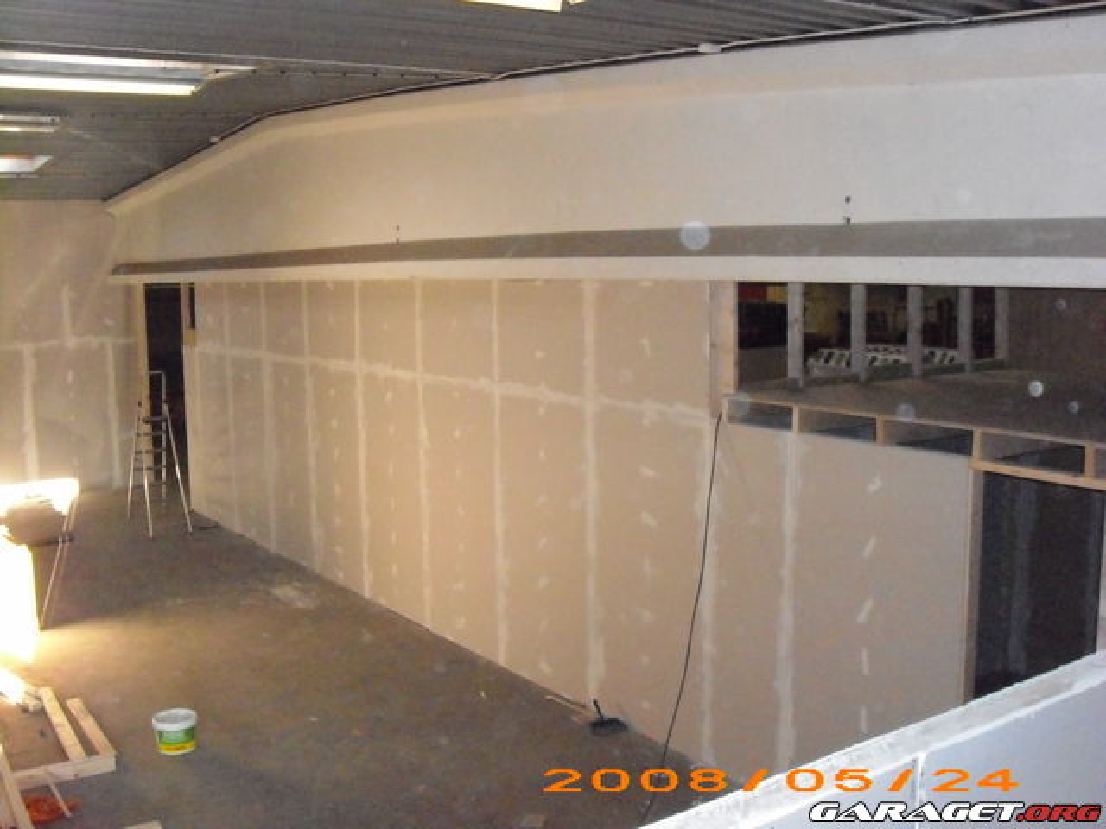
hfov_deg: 50.1
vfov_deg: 38.7
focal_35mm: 37
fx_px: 1182
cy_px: 414
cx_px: 553
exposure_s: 1/250
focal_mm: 6.2
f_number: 4.3
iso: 1600
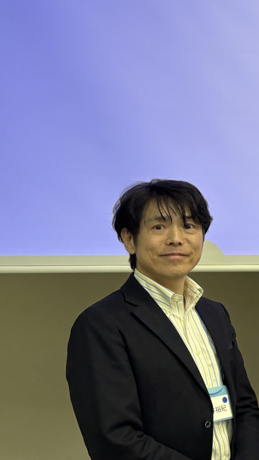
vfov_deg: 32.8
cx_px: 488
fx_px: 782
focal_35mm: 64
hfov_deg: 15.7
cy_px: 203
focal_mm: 5.96
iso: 80
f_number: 1.6
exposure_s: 1/80
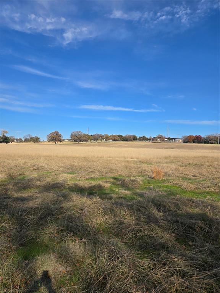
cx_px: 110
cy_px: 146
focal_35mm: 23
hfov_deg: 58.9
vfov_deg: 73.9
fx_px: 195
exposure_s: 1/2122
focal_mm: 5.4
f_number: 1.8
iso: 25
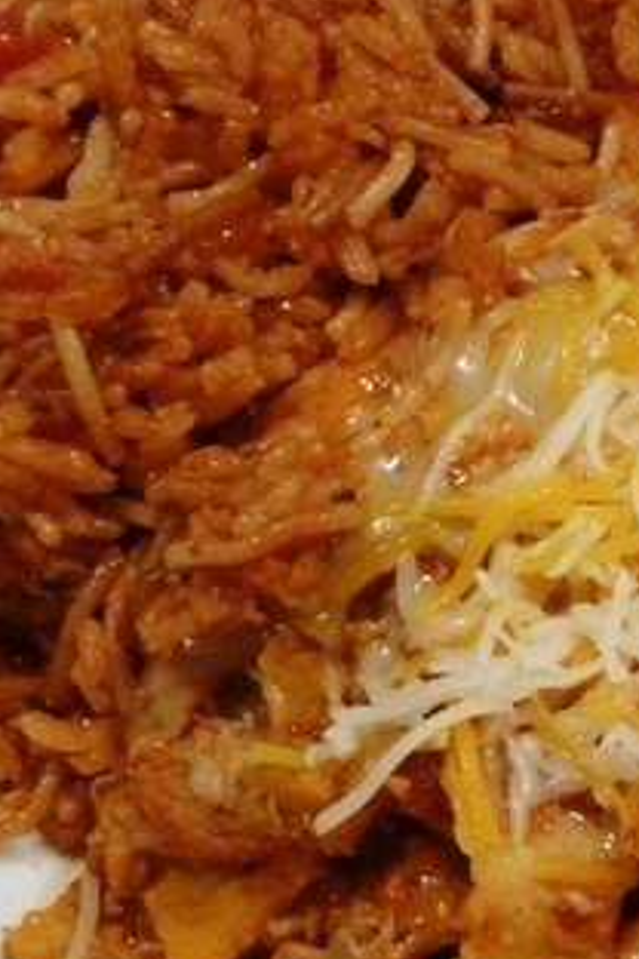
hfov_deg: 11.9
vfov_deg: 18.3
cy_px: 501
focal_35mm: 112
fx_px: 2982
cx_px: 783
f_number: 3.7
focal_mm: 6.9
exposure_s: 1/25
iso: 400
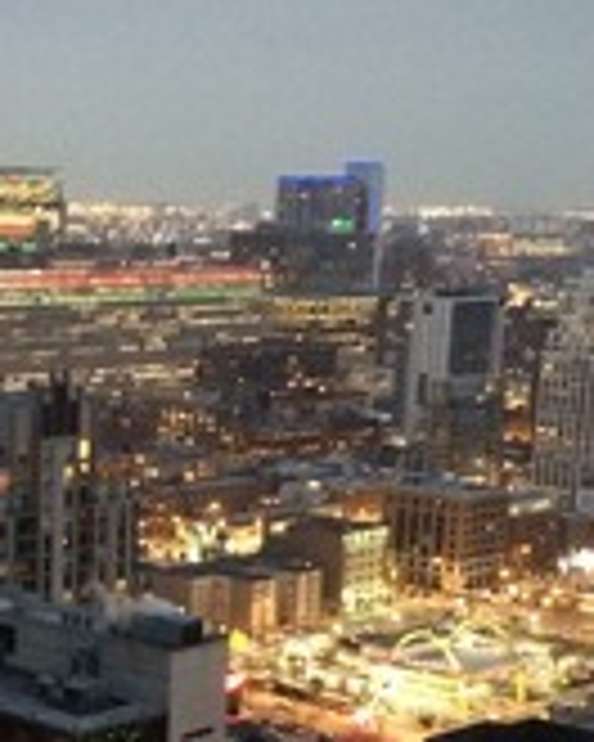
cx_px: 54
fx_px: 1868
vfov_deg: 21.6
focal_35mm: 85
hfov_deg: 17.8
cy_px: 751
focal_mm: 4.12
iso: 400
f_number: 2.2
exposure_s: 1/15
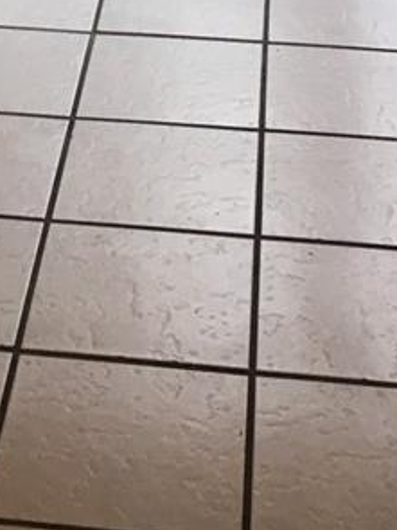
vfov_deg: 14.6
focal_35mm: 118
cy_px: -428
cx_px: -36
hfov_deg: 12.3
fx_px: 1806
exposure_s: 1/30
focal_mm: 4.15
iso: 32
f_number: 2.2
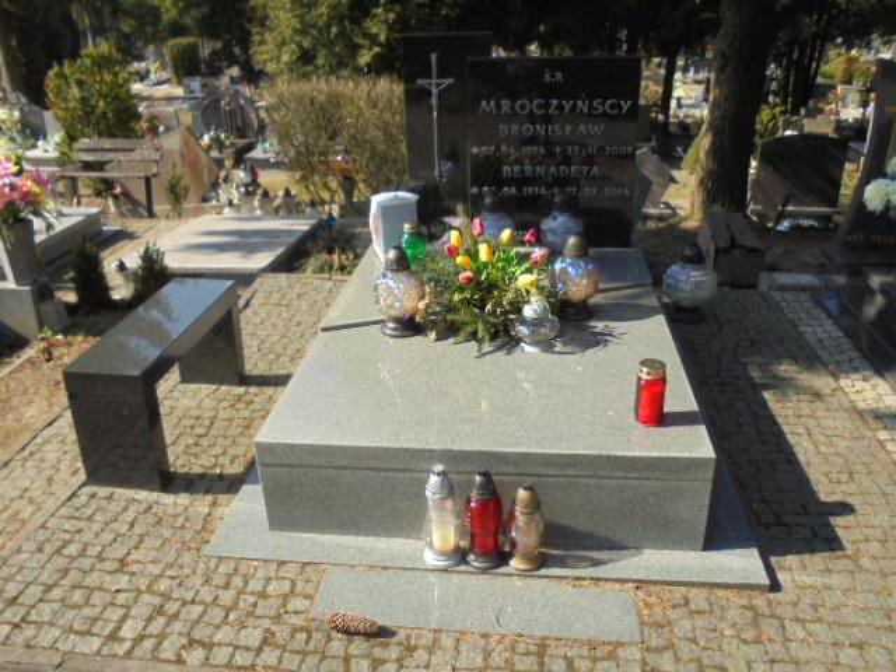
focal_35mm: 29
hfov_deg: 61.7
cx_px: 448
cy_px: 336
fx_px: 751
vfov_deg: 48.2
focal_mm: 5.3
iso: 100
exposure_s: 1/400
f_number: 3.7
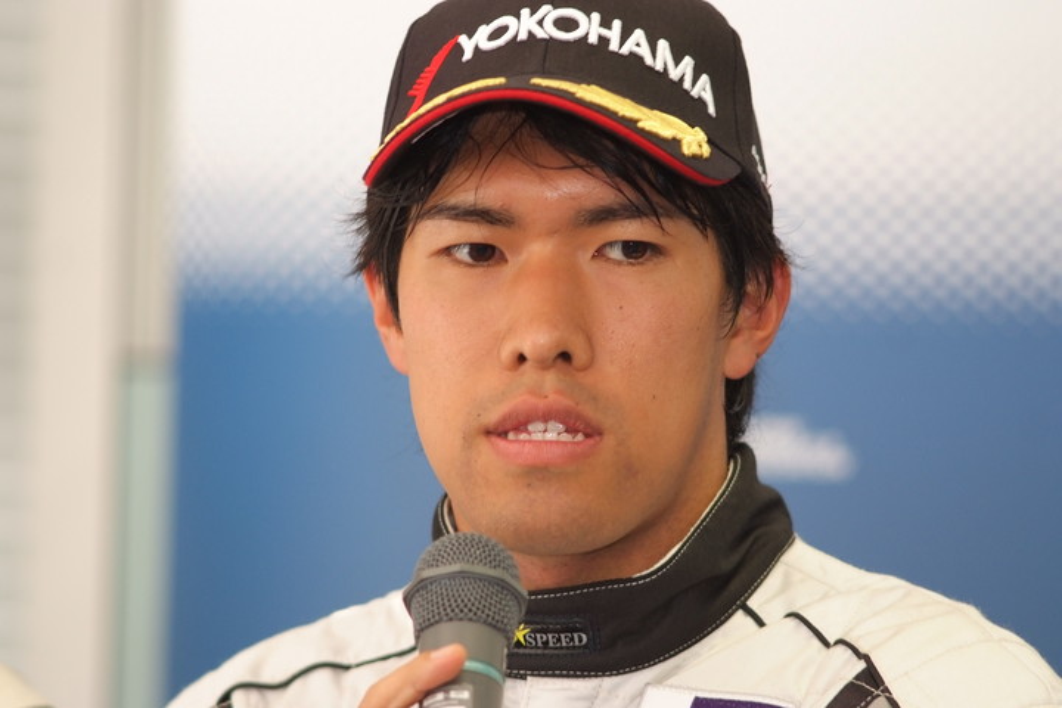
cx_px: 531
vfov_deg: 5.1
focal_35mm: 270
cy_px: 354
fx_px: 7964
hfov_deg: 7.6
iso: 800
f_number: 2.8
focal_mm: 180
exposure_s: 1/125
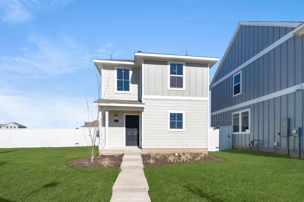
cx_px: 152
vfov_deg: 36.8
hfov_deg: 53.2
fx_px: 304
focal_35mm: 36
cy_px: 101
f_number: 8
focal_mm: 24
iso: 400
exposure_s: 1/800
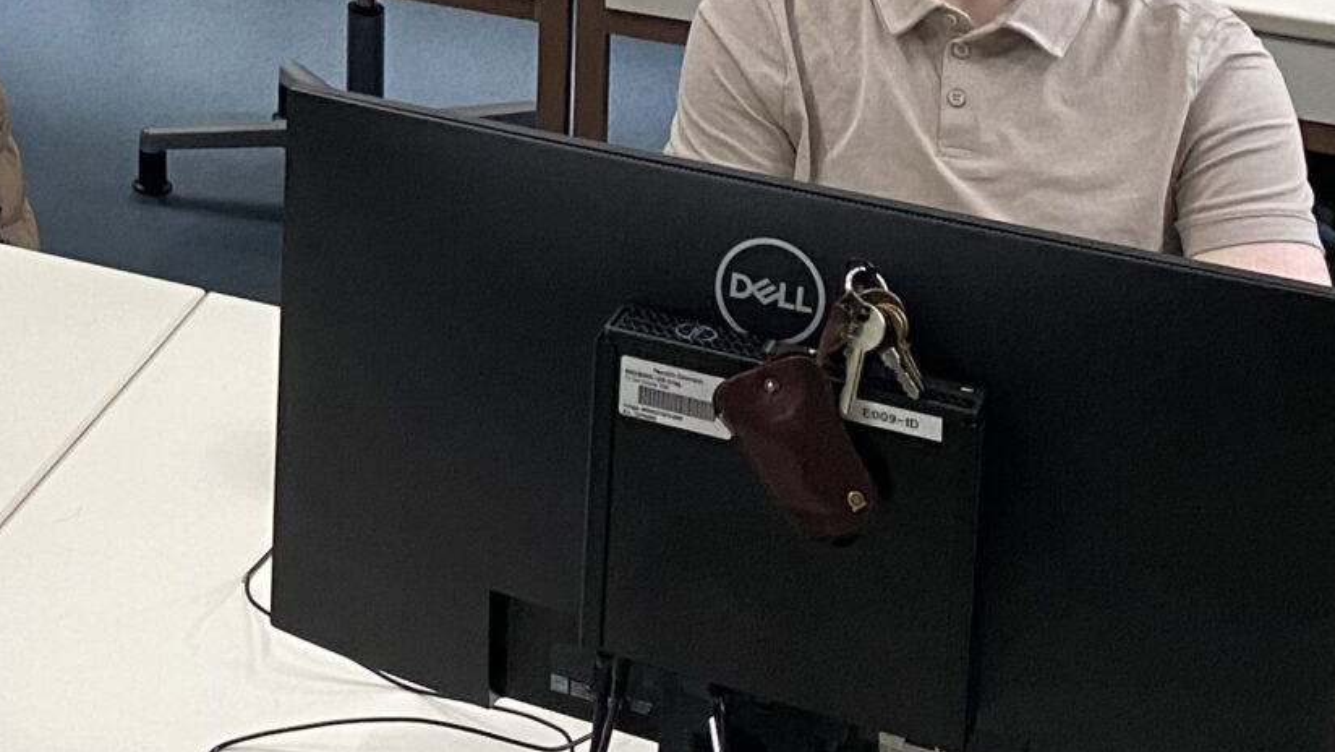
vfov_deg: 12.5
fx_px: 3116
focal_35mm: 88
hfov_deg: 21.7
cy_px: -605
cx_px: -428
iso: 125
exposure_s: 1/50
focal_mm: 4.25
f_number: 1.8
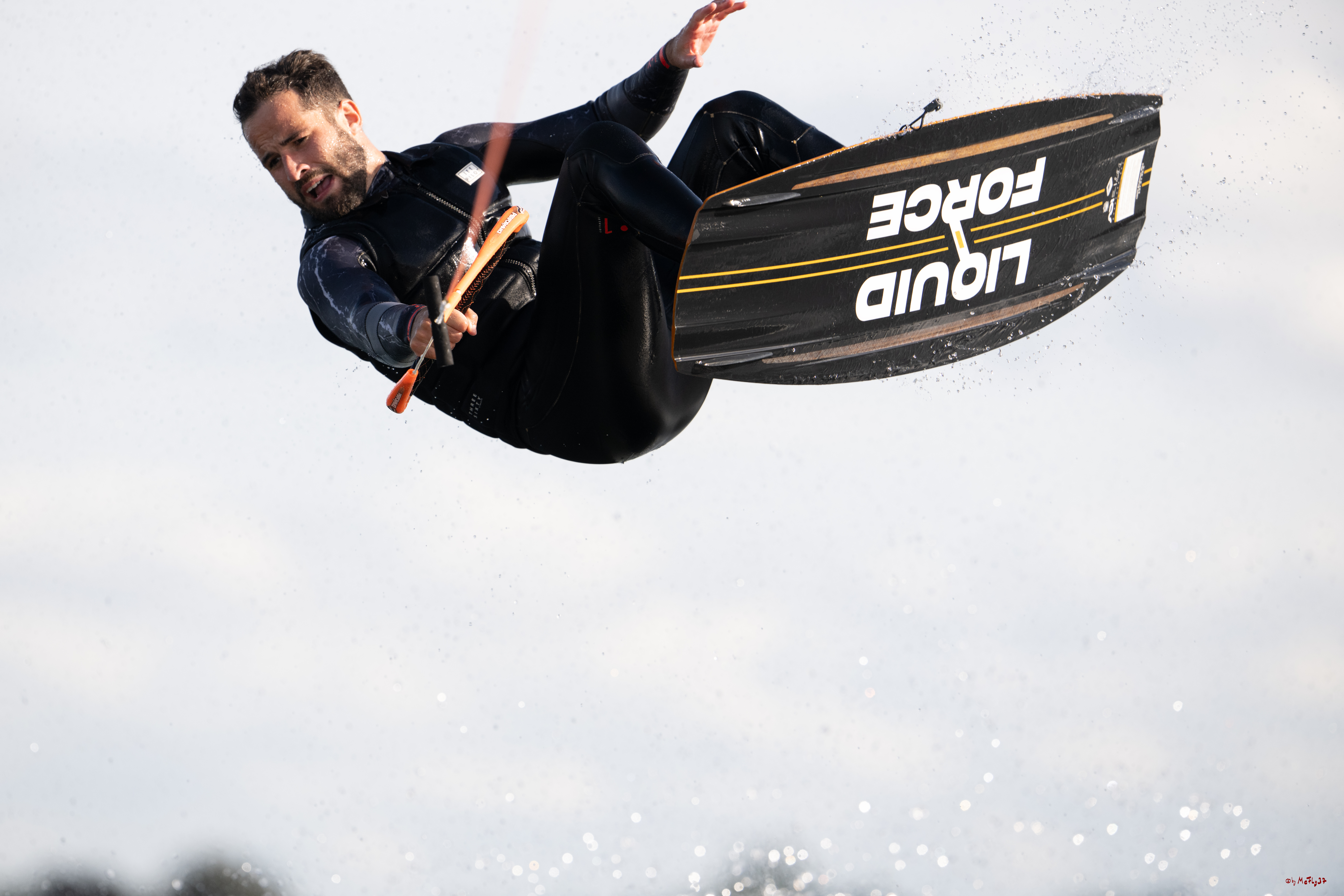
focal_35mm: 400
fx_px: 14932
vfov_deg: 3.4
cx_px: 672
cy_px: 448
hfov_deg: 5.2
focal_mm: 400
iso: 400
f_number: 4.5
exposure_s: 1/2500
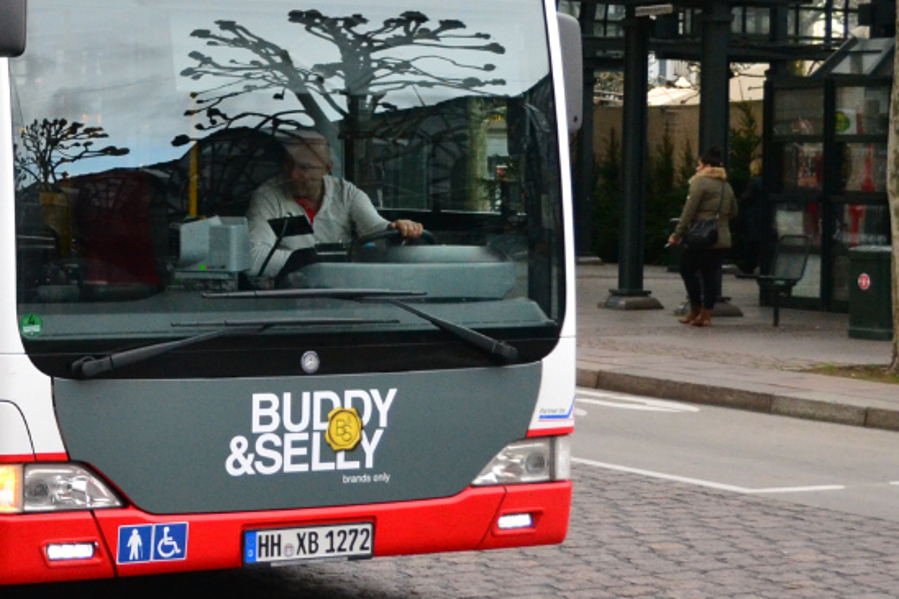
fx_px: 2576
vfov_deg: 13.2
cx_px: 15
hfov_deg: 19.3
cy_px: 129
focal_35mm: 103
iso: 1400
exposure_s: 1/500
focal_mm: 29
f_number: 4.5
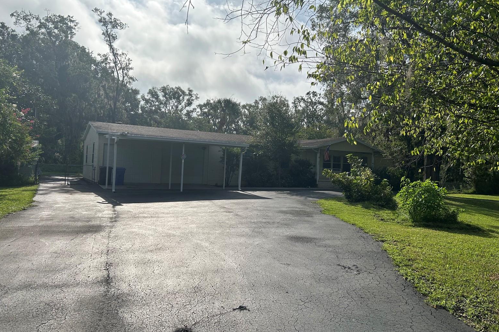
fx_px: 388
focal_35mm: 28
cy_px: 157
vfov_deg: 46.4
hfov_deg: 65.5
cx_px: 246
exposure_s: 1/11364
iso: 50
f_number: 1.5
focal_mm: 5.7
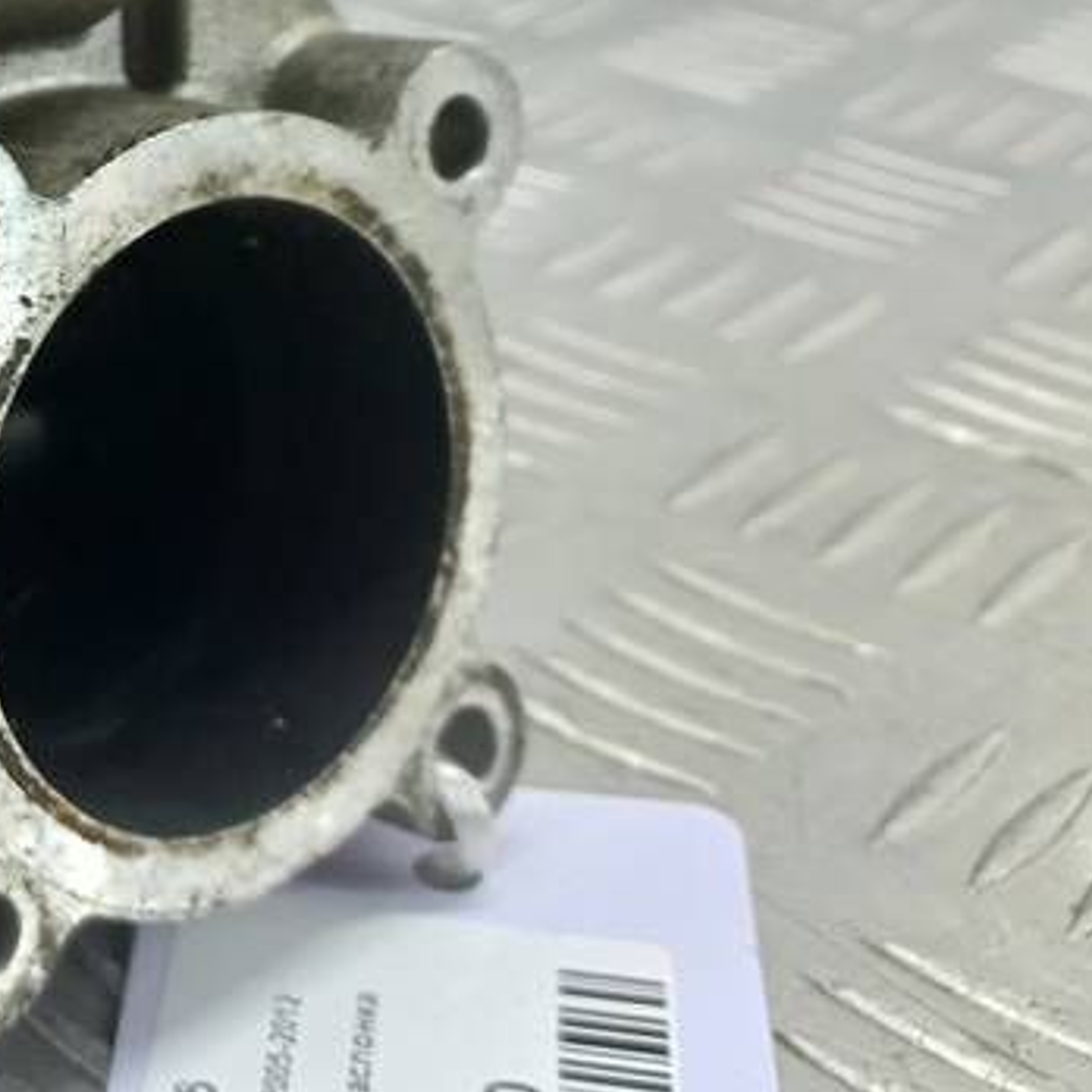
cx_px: -345
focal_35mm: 65
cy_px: 242
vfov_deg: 26.1
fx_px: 2320
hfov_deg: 23.3
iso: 125
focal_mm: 4.6
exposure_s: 1/50
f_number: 1.8
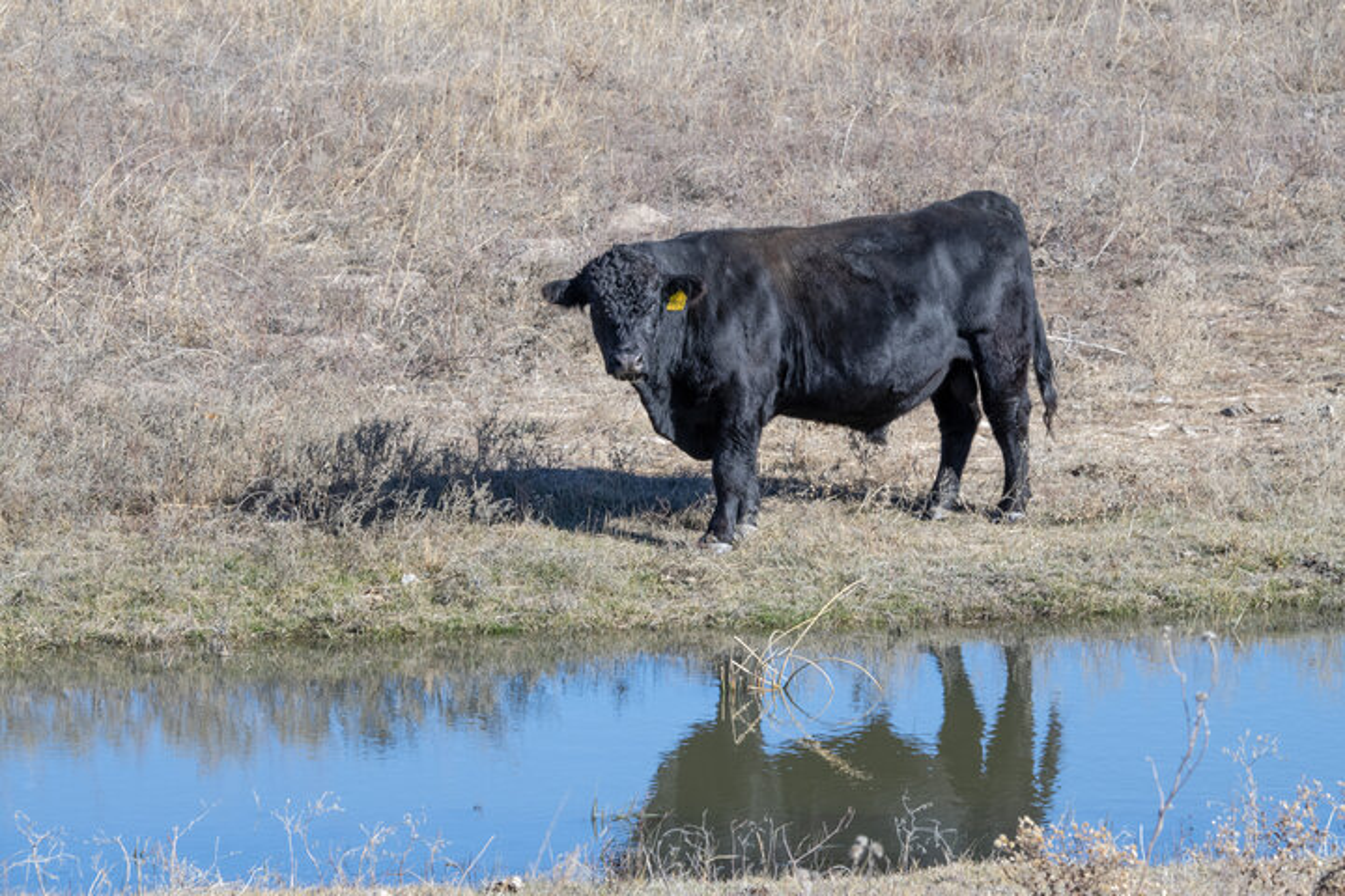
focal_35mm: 220
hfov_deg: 9.4
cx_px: 672
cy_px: 448
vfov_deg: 6.2
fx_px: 8219
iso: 500
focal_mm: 220
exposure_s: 1/250
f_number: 14
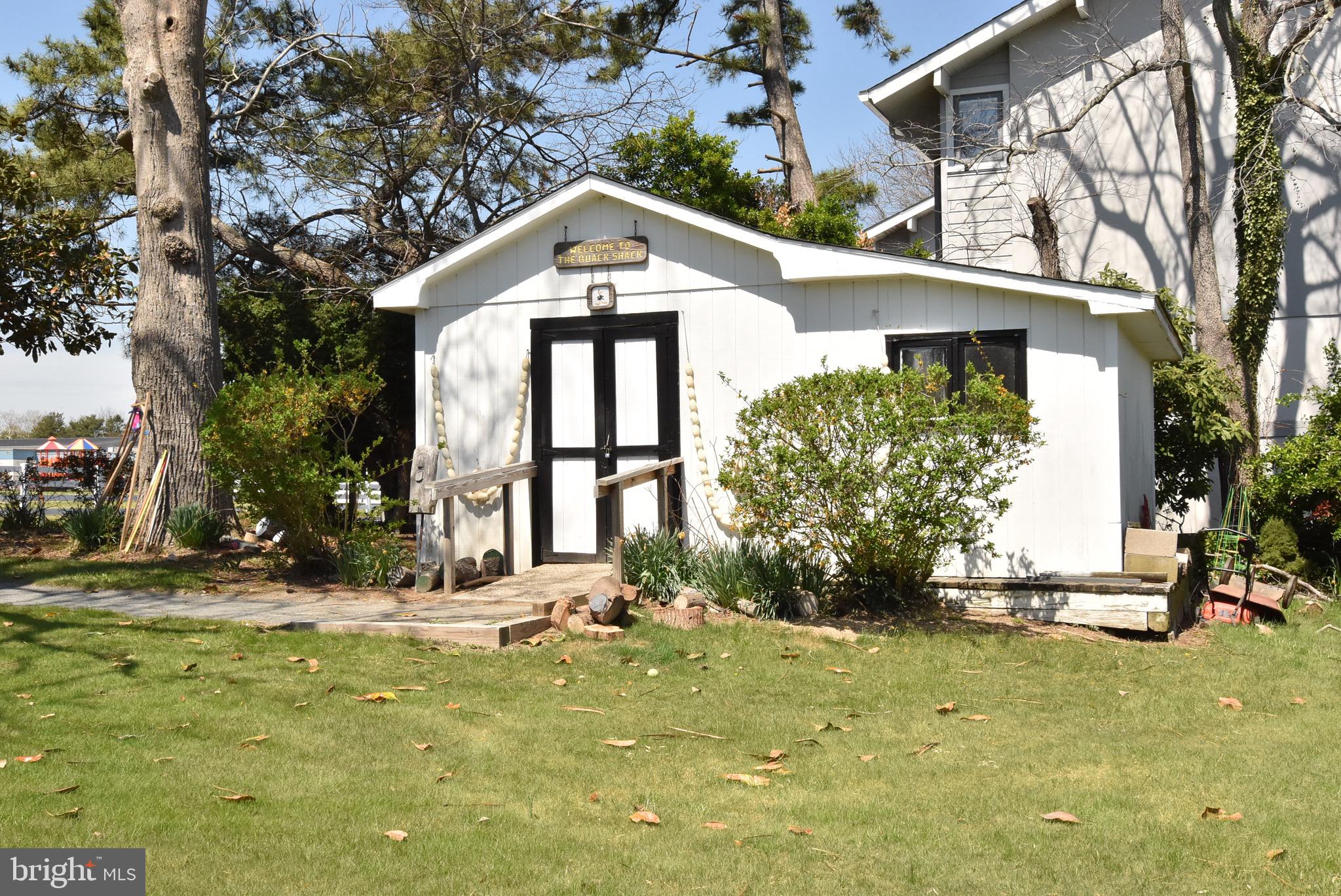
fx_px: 1566
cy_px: 448
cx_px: 670
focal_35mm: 42
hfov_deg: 46.4
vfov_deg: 31.9
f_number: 14
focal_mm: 28
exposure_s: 1/800
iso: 800
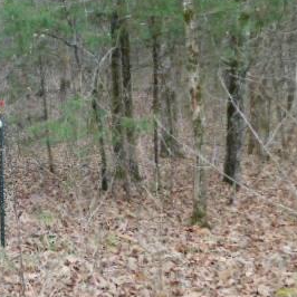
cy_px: 163
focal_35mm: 49
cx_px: -31
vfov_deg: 34.7
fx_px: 476
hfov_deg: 30.9
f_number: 3
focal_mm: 4
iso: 125
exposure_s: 1/160
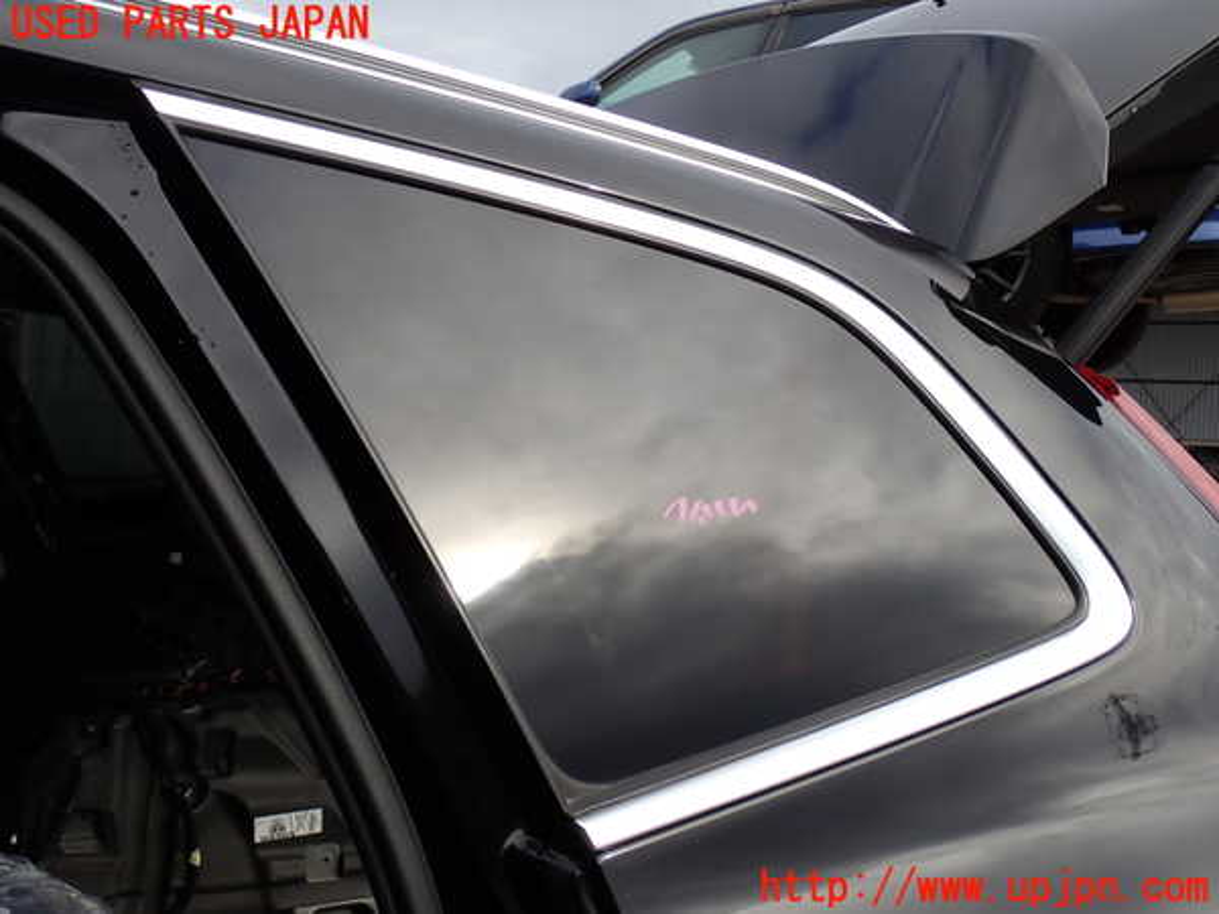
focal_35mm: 38
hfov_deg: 49.0
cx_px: 610
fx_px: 1338
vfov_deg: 37.7
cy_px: 457
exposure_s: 1/320
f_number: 3.5
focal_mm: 6.83
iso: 100
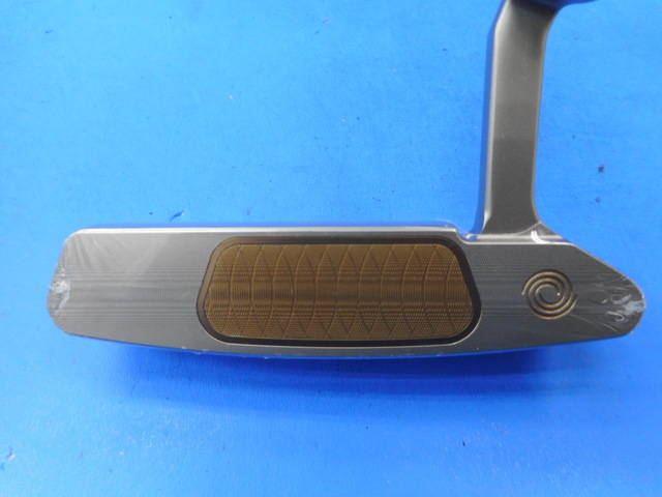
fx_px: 478
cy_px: 248
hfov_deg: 69.4
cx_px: 331
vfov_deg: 54.9
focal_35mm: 25
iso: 200
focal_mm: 4.5
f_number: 3.7
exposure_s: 1/30
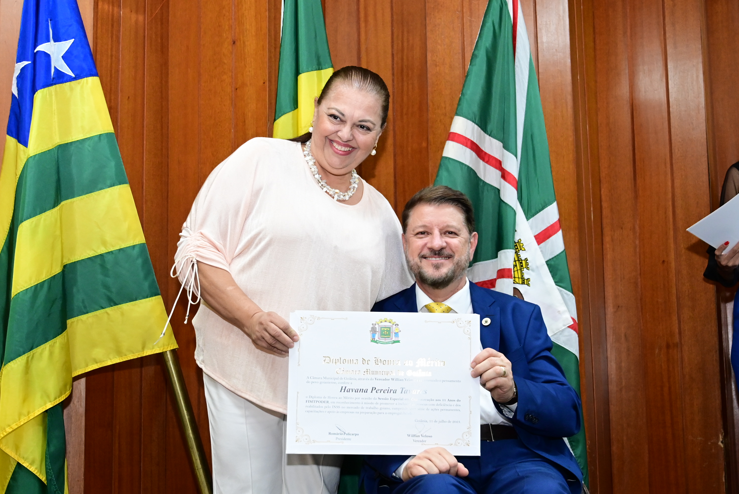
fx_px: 1007
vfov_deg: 27.6
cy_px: 247
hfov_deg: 40.3
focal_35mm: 49
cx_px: 370
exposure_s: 1/125
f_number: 4
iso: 3200
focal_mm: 33
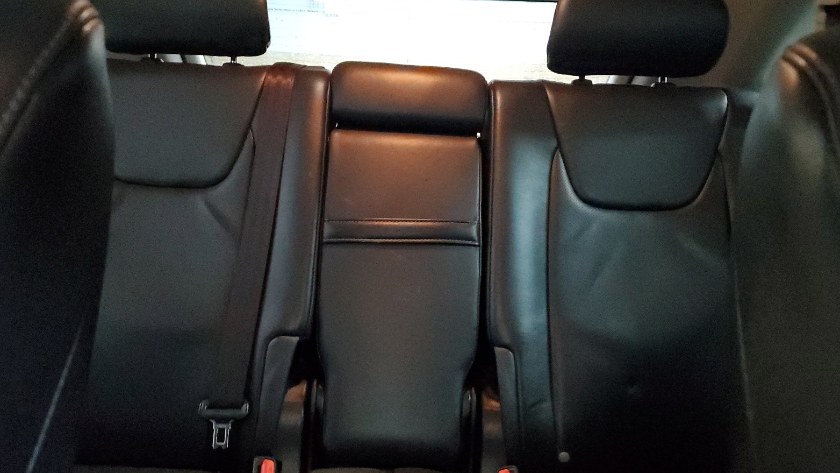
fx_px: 646
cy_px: 238
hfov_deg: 66.1
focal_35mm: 29
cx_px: 411
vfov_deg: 40.2
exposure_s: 1/13
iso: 1004
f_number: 1.5
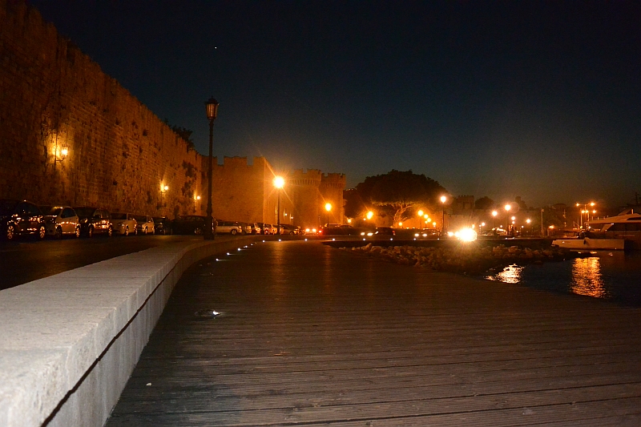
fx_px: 516
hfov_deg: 63.7
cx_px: 320
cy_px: 214
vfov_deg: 44.9
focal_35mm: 29
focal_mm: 11
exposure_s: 1/15
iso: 1250
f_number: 3.5
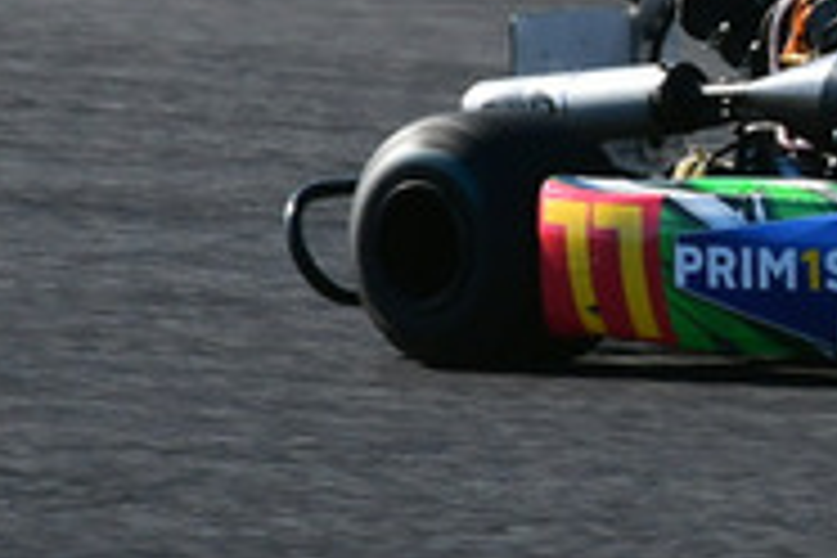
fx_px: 60027
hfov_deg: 0.8
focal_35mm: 2582
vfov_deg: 0.5
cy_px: -346
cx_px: 1269
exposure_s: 1/640
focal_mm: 400
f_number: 10
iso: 500
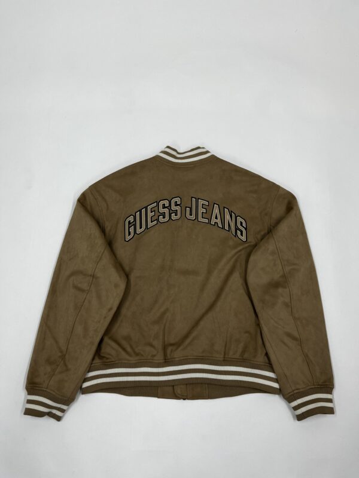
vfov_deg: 67.3
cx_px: 180
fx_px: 360
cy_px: 239
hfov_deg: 53.1
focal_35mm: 26
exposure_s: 1/100
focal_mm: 5.1
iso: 100
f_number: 1.6
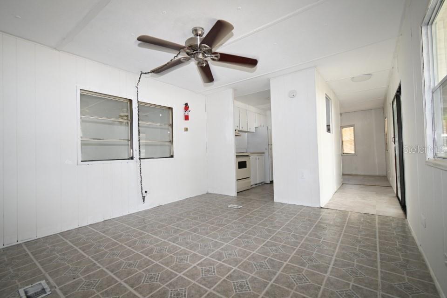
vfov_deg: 77.3
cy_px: 149
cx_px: 224
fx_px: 186
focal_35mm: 15
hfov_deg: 100.4
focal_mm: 10
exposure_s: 1/60
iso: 220
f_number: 4.5
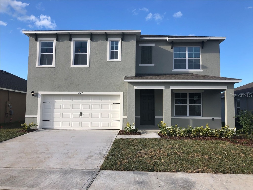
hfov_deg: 63.4
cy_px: 95
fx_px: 205
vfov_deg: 49.7
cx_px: 126
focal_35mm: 28
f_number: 1.8
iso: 20
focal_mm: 4
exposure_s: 1/1279
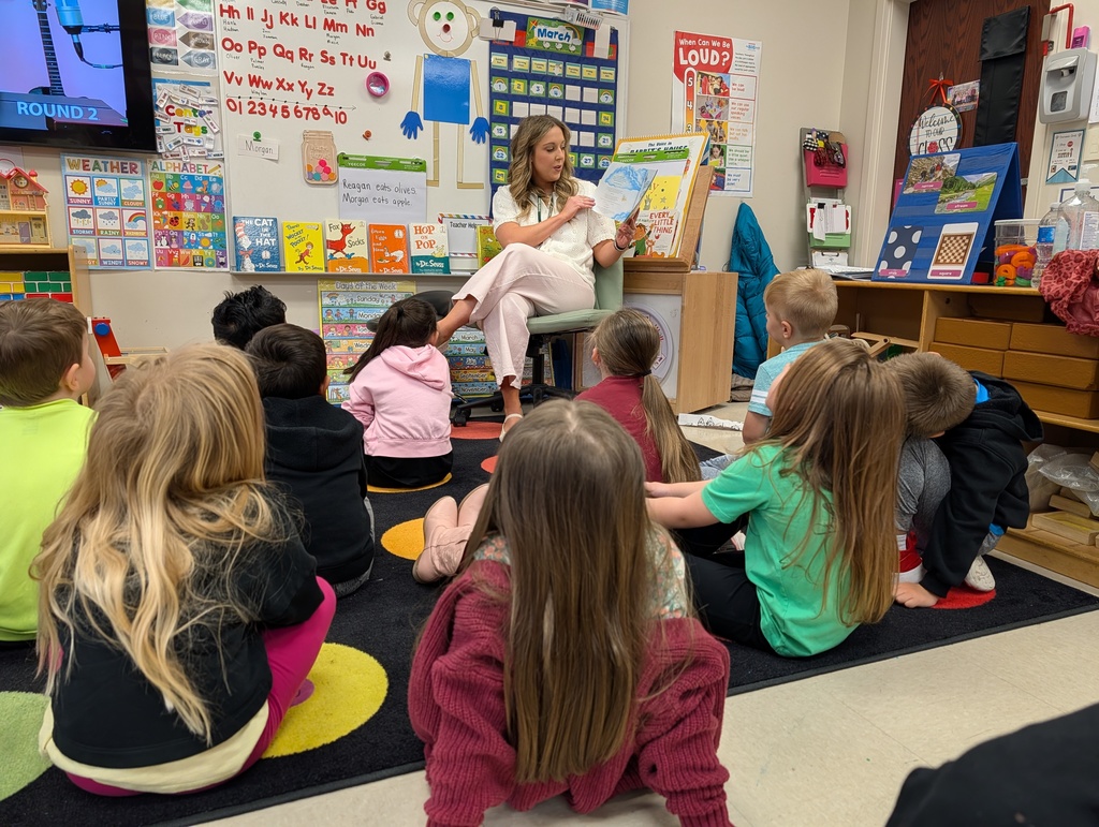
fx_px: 763
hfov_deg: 71.5
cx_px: 550
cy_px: 414
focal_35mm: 24
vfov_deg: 56.9
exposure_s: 1/71.1
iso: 102
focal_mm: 6.9
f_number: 1.68
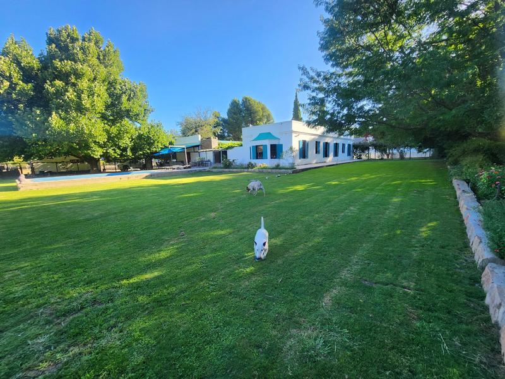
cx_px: 252
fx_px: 190
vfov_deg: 89.9
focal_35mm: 13
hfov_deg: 106.2
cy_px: 190
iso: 50
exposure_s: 1/278
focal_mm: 2.2
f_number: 2.2
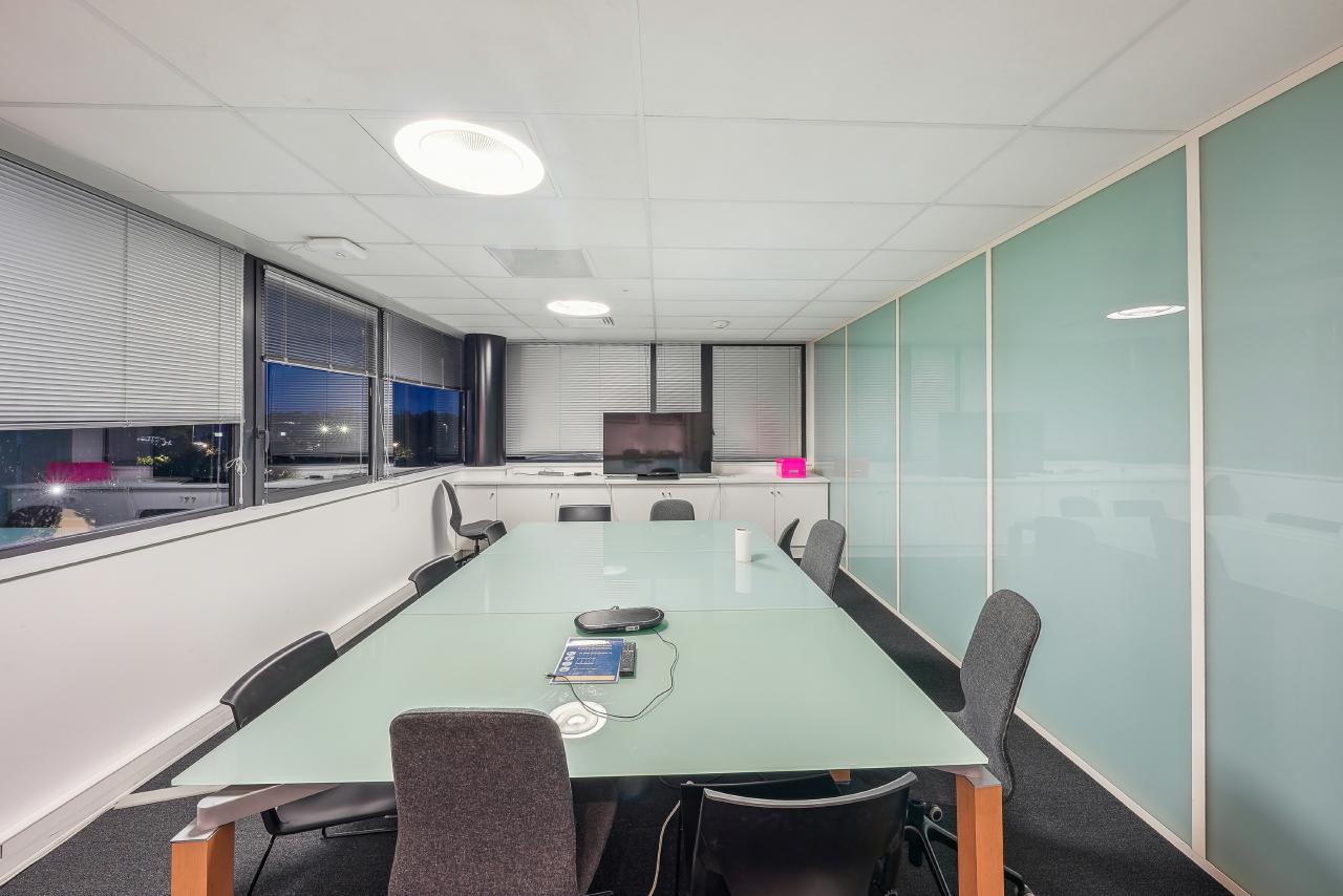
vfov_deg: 90.0
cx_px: 672
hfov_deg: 112.6
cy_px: 448
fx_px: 448
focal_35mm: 12
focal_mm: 12
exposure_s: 4
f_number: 11
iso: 100
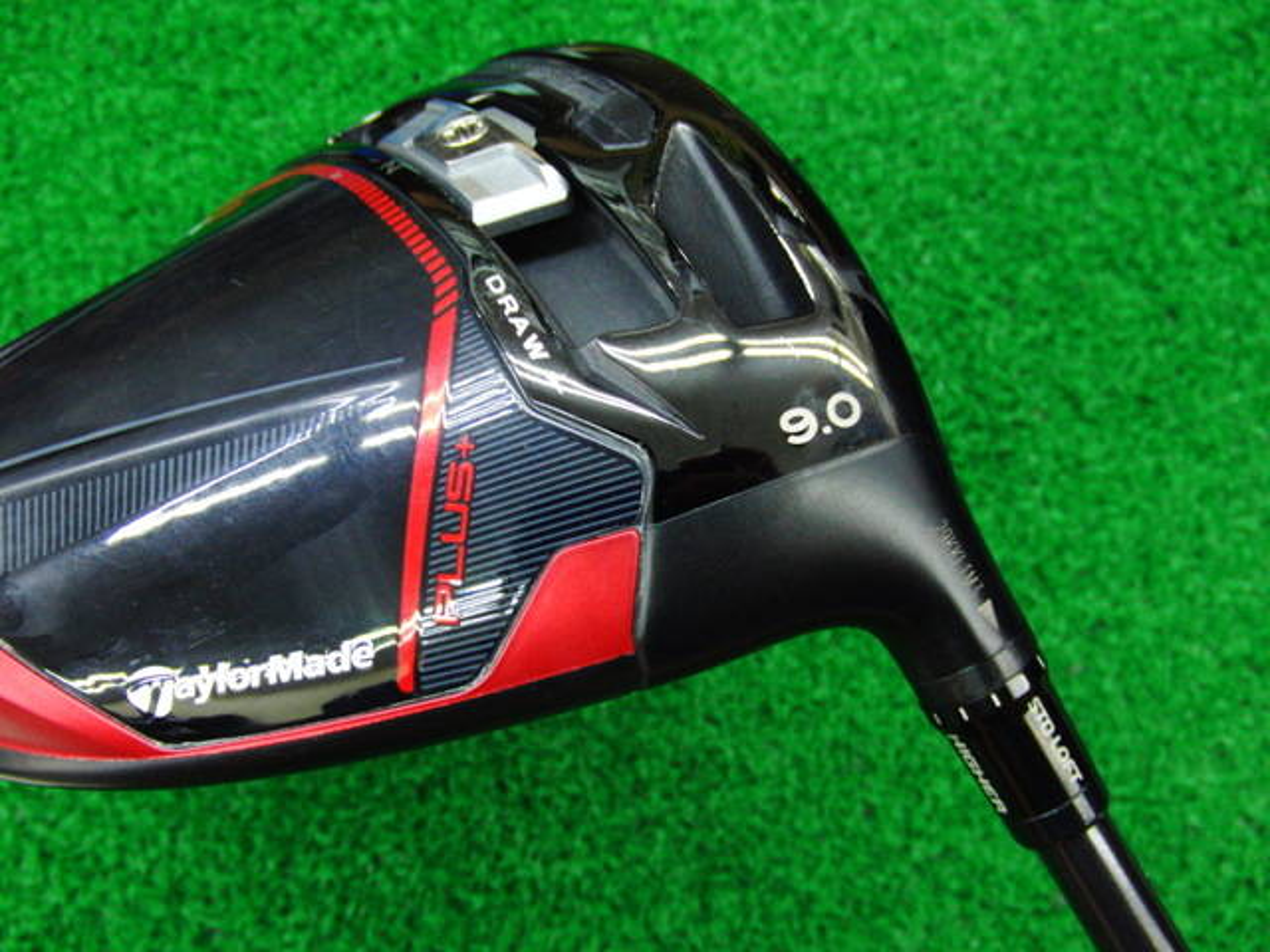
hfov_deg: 50.1
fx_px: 1357
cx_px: 635
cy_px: 476
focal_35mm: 37
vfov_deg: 38.7
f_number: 3.6
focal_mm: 6.42
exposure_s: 1/30
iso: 400
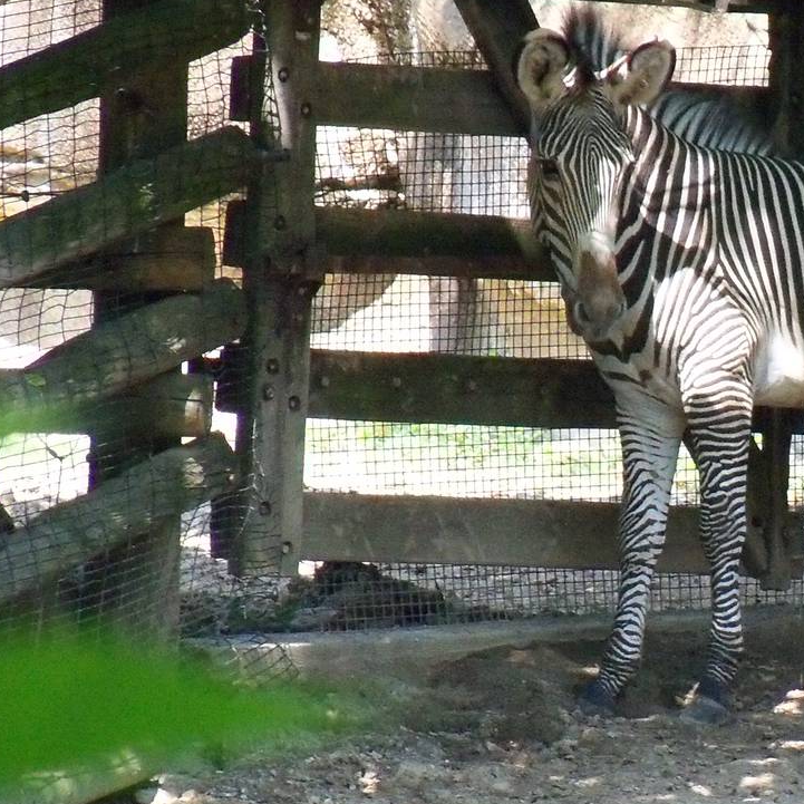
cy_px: 357
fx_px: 14742
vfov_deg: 3.1
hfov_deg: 3.1
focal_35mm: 561
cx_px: 792
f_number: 4.5
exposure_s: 1/500
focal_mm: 50.6
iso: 640
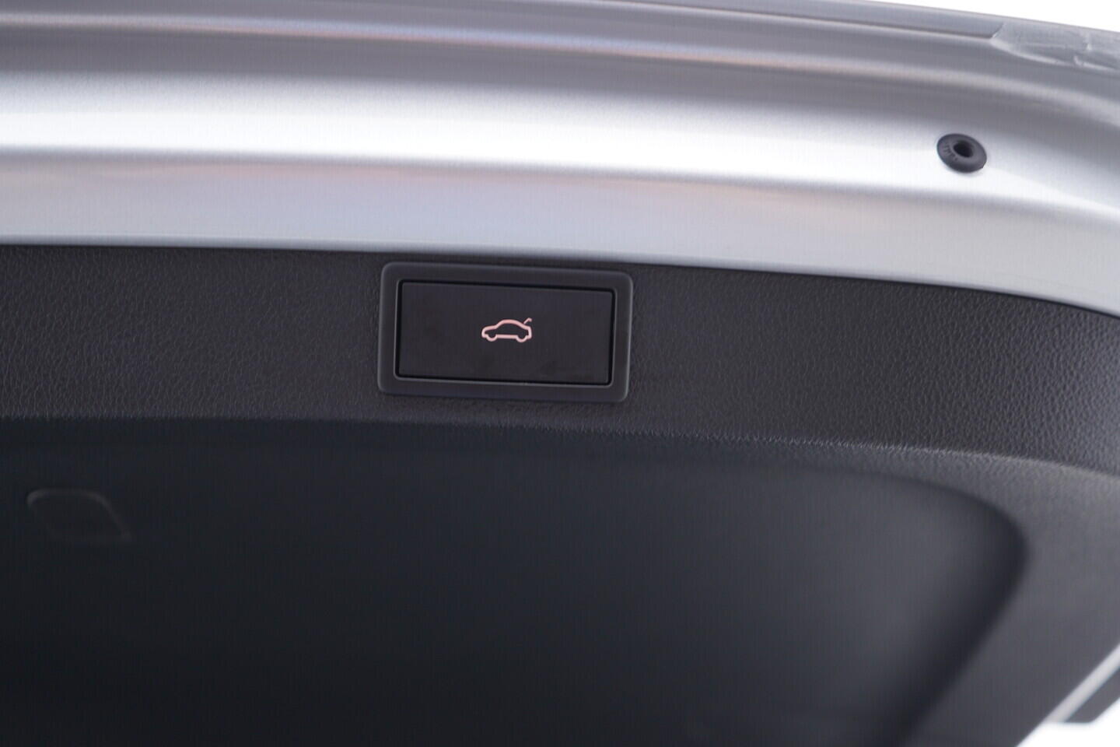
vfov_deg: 36.9
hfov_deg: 53.1
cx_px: 560
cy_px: 374
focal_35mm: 36
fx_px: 1120
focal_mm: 24
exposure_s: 1/40
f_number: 2.8
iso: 160
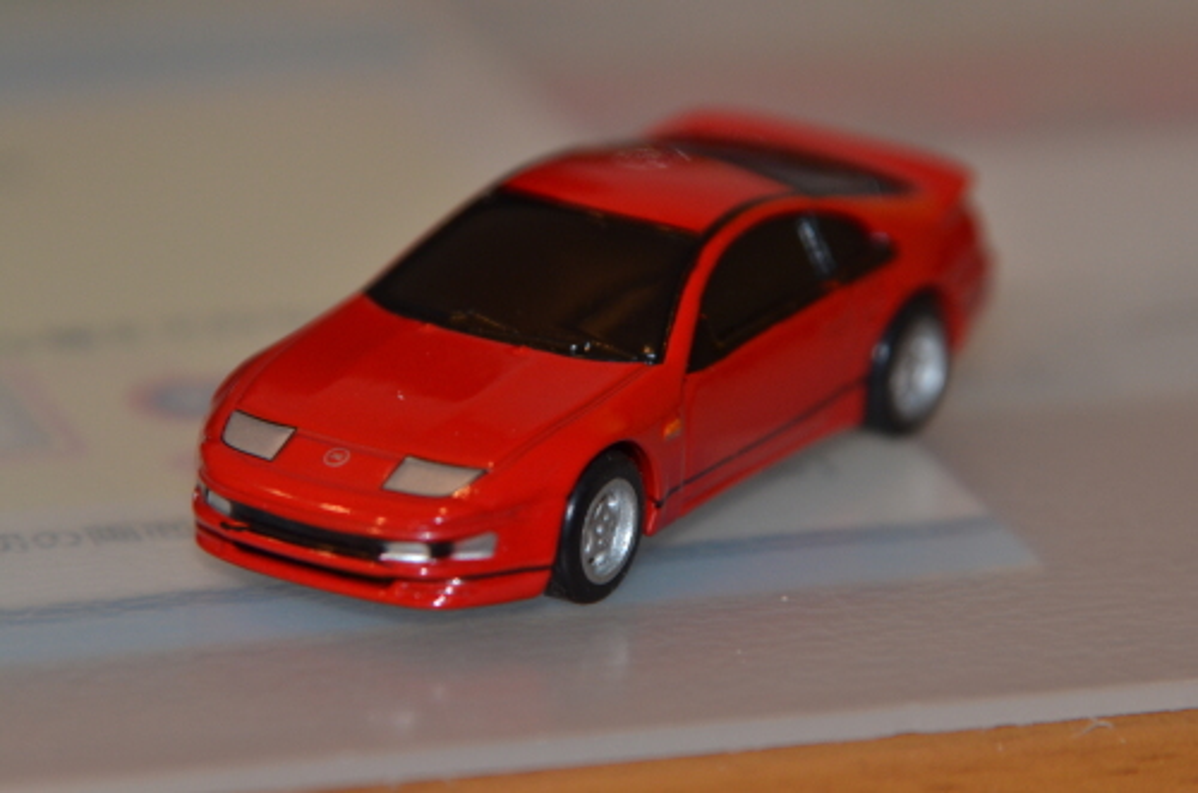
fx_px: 14942
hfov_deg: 4.6
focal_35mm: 450
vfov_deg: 3.0
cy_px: 396
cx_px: 599
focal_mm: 300
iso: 800
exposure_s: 1/60
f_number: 6.3
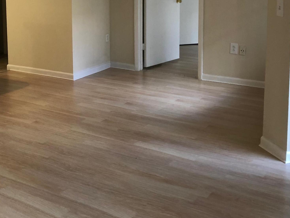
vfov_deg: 25.8
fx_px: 461
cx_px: 79
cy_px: 27
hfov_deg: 34.3
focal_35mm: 55
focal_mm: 3.99
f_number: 1.8
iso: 50
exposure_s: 1/15
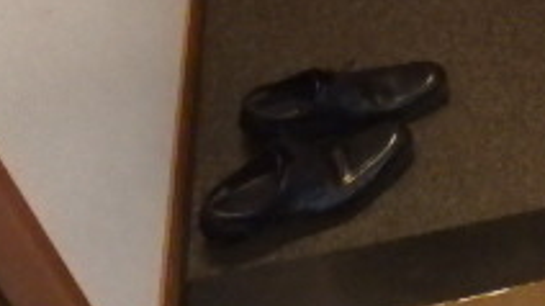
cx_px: 584
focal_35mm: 69
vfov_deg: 15.8
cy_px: -175
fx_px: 997
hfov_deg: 28.1
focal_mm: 3.7
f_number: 3.5
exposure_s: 1/20
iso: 1600
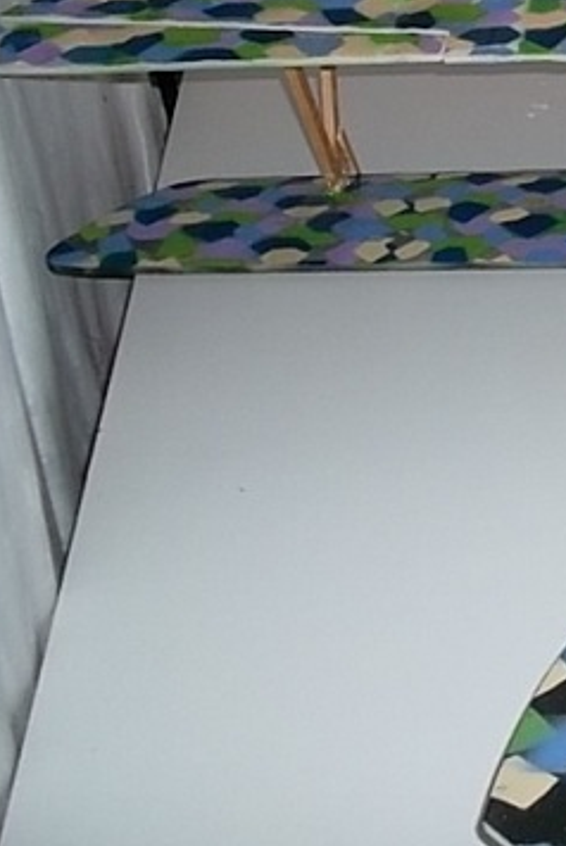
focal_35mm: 67
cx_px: 892
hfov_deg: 17.8
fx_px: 1577
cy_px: 170
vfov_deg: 29.4
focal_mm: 4.1
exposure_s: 1/45
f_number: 3.3
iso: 100
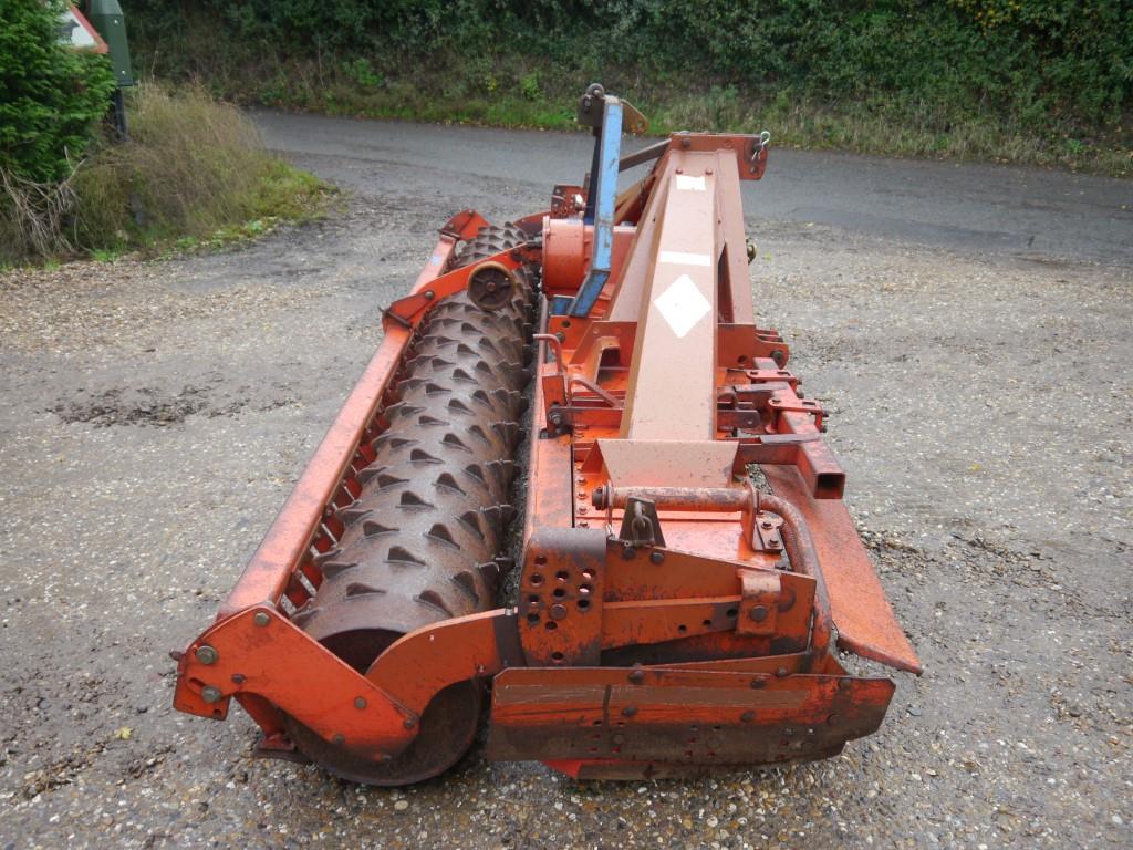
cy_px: 425
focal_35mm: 28
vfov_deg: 49.7
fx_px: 916
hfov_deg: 63.4
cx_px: 566
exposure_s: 1/60
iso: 160
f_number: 3.5
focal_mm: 14
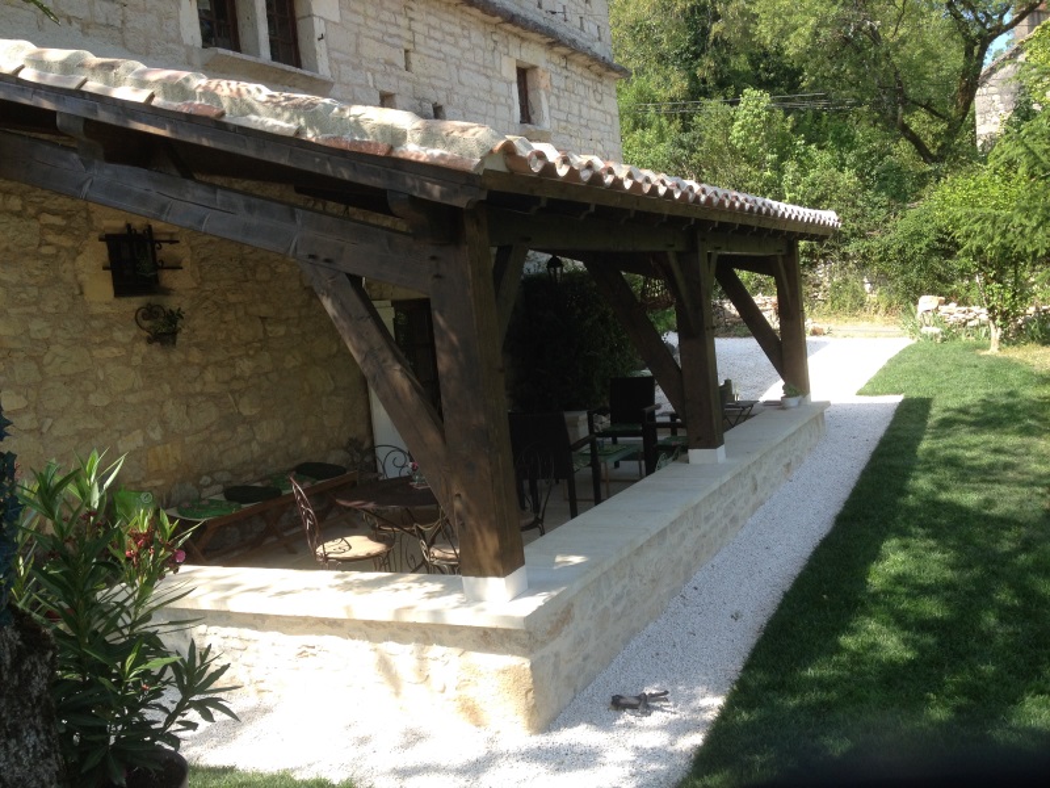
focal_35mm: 35
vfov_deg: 40.7
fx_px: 1062
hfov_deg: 52.6
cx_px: 525
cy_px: 394
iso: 50
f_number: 2.4
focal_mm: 4.28
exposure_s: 1/476
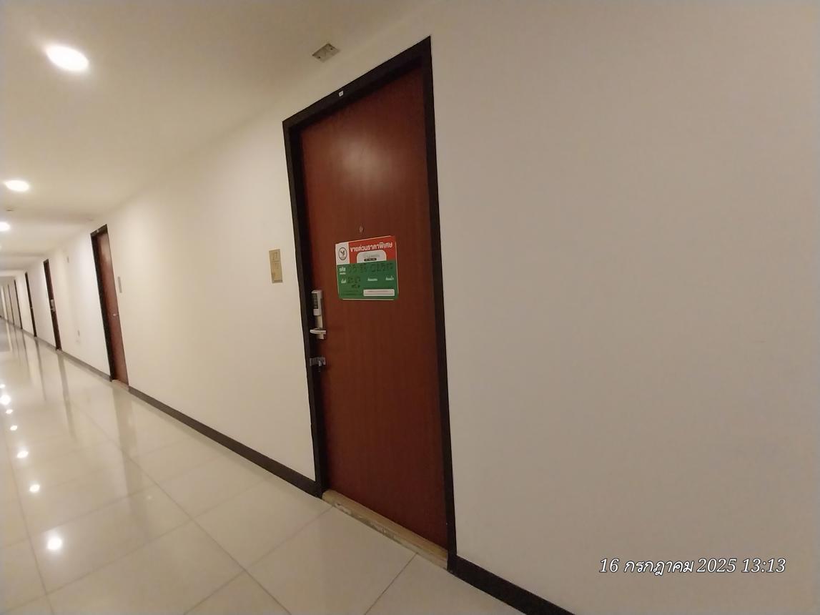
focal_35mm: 13
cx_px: 410
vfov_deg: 89.9
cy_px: 308
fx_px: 308
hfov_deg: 106.2
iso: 250
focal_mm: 1.3
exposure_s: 1/25
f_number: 2.2
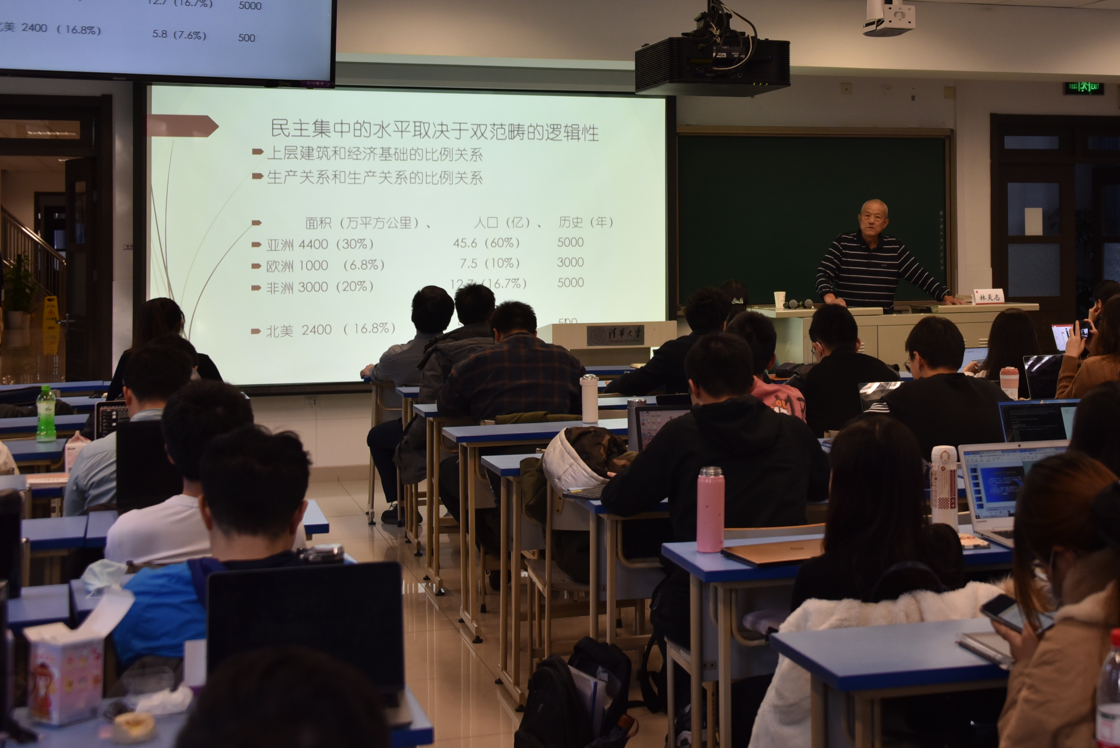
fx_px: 1743
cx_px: 803
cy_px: 211
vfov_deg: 24.0
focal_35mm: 56
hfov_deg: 35.0
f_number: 4.5
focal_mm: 36
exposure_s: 1/160
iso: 560
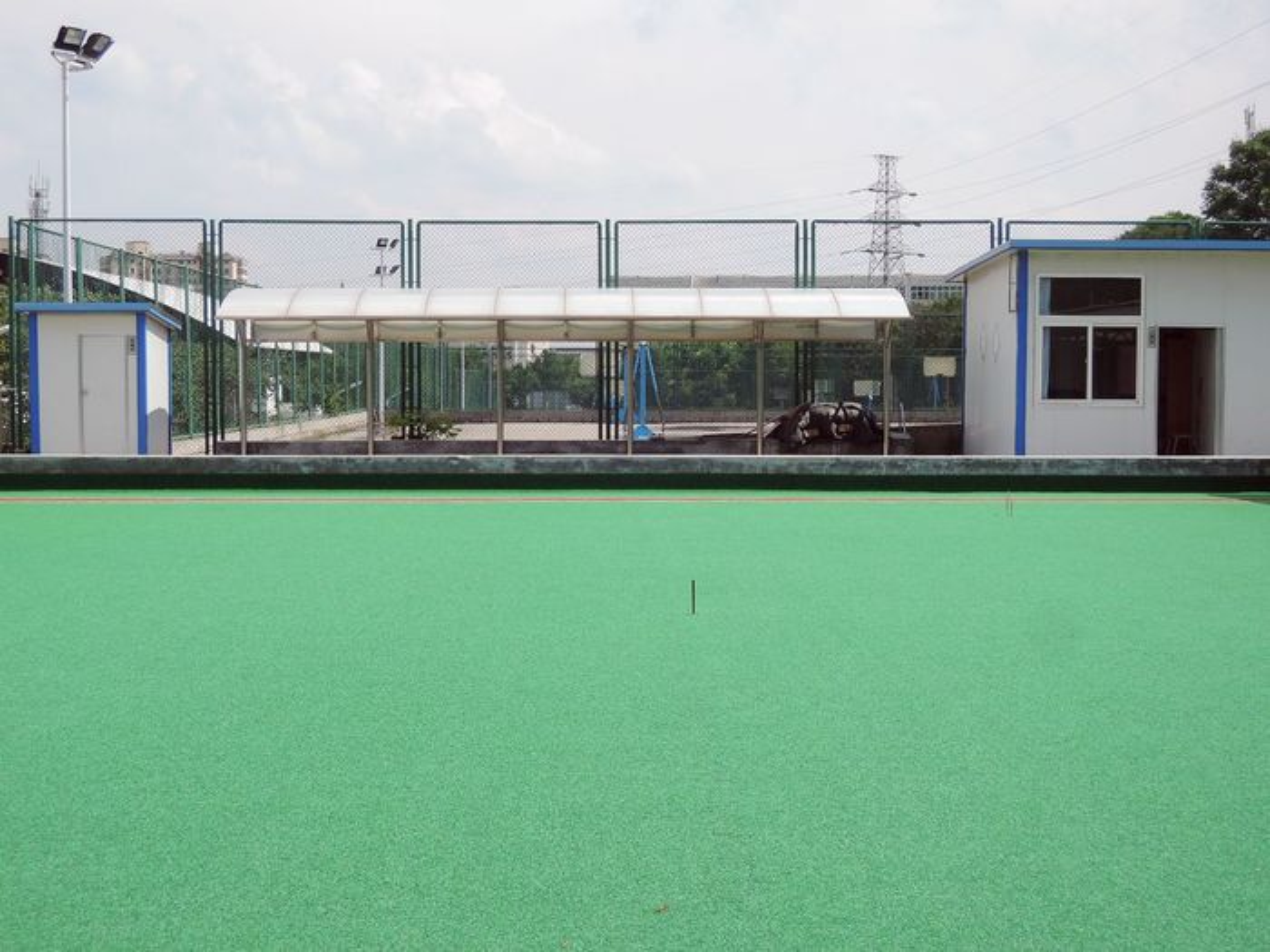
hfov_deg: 34.9
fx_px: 2018
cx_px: 635
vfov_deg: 26.6
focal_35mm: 55
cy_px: 476
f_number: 4.5
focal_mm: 11.8
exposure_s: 1/80
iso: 80
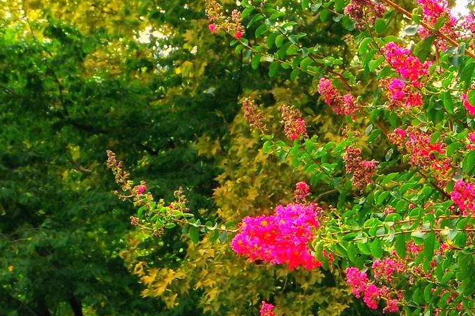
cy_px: 324
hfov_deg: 10.8
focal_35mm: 189
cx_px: 456
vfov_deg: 7.2
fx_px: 2491
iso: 1600
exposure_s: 1/60
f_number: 11
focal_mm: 36
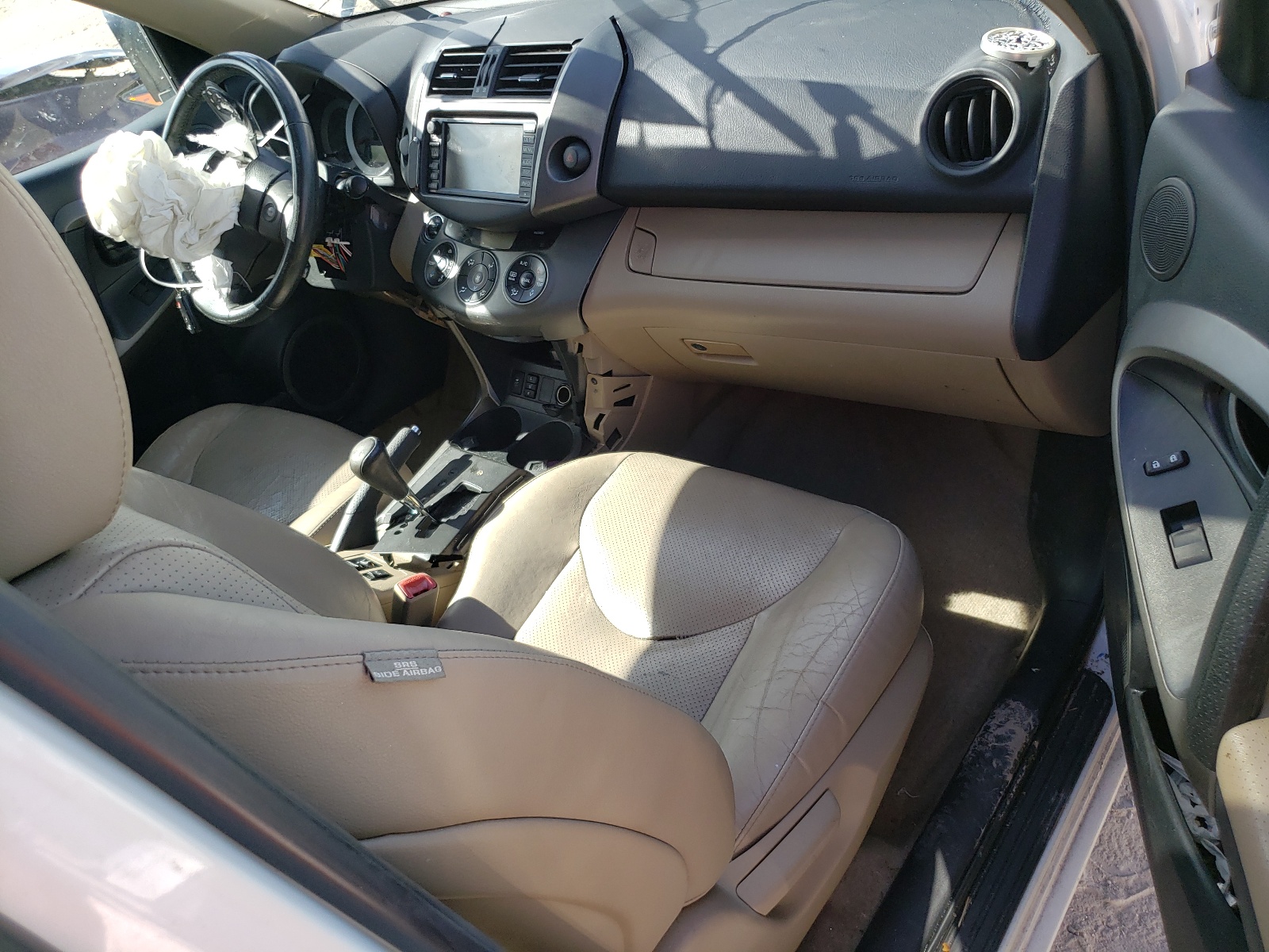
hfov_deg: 67.3
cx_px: 634
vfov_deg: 53.1
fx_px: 953
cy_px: 476
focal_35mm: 26
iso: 50
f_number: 1.5
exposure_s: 1/588
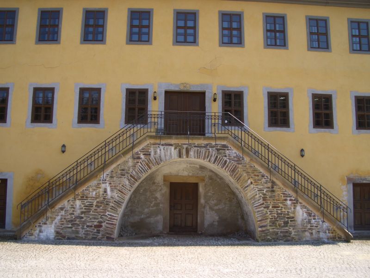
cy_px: 139
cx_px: 185
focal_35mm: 35
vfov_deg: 40.7
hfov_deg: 52.6
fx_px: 374
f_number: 4.3
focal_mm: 5.8
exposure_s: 1/200
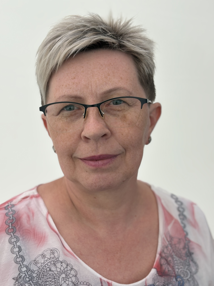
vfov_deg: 36.8
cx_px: 107
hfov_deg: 28.0
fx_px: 429
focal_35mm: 52
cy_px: 143
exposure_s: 1/90
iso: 64
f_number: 1.6
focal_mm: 5.96
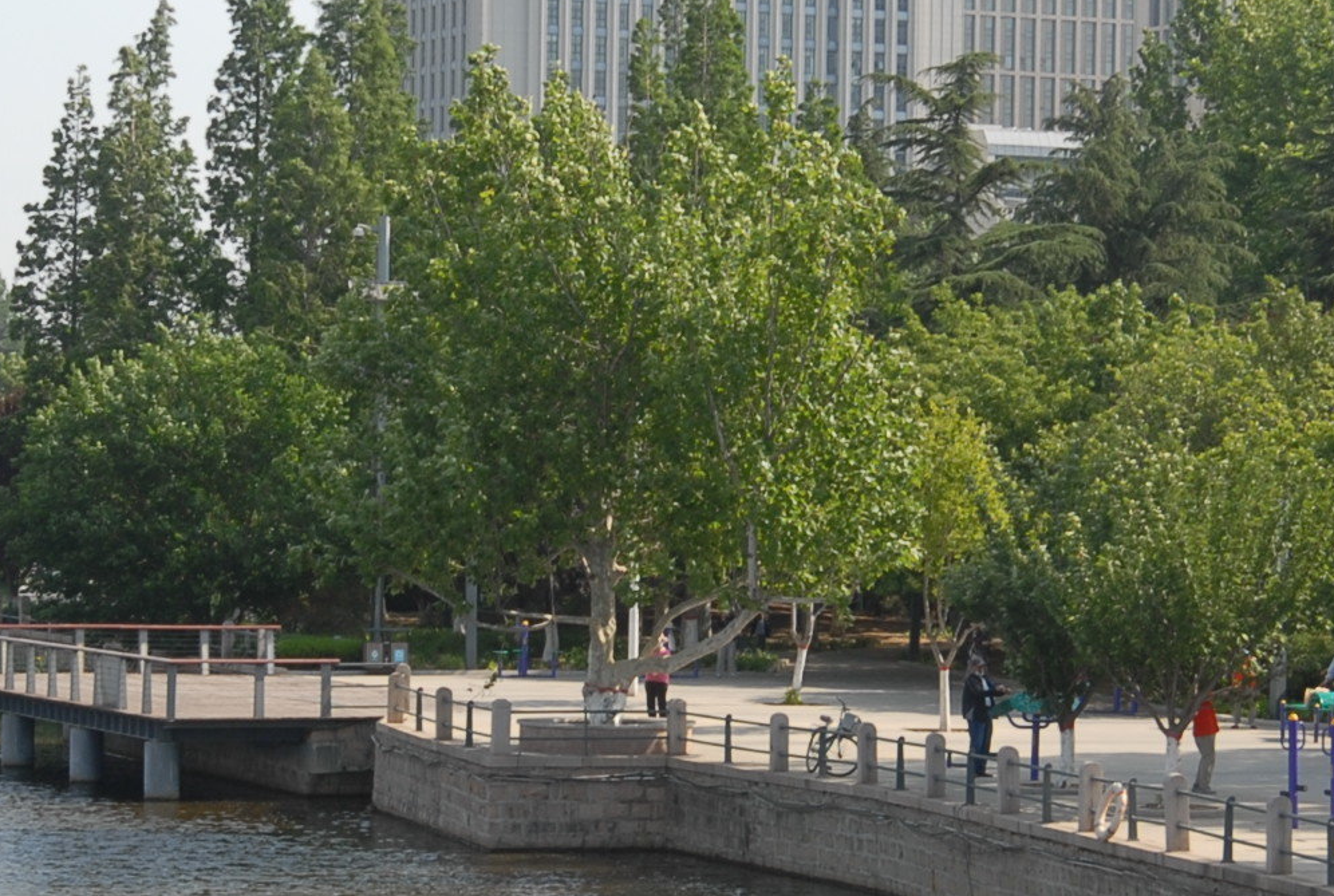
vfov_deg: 10.9
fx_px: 4696
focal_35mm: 126
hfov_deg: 16.2
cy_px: 517
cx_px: 687
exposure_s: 1/125
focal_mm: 29
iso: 100
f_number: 8
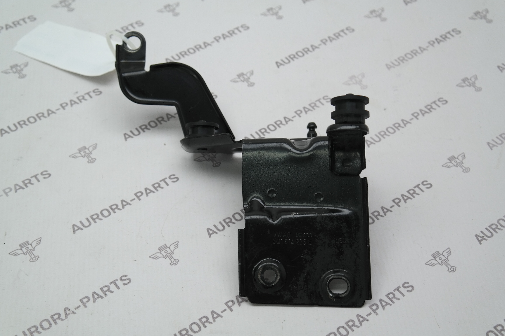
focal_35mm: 56
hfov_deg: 35.6
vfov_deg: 24.2
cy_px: 168
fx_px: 785
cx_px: 252
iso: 200
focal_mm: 37
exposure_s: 1/80
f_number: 4.5
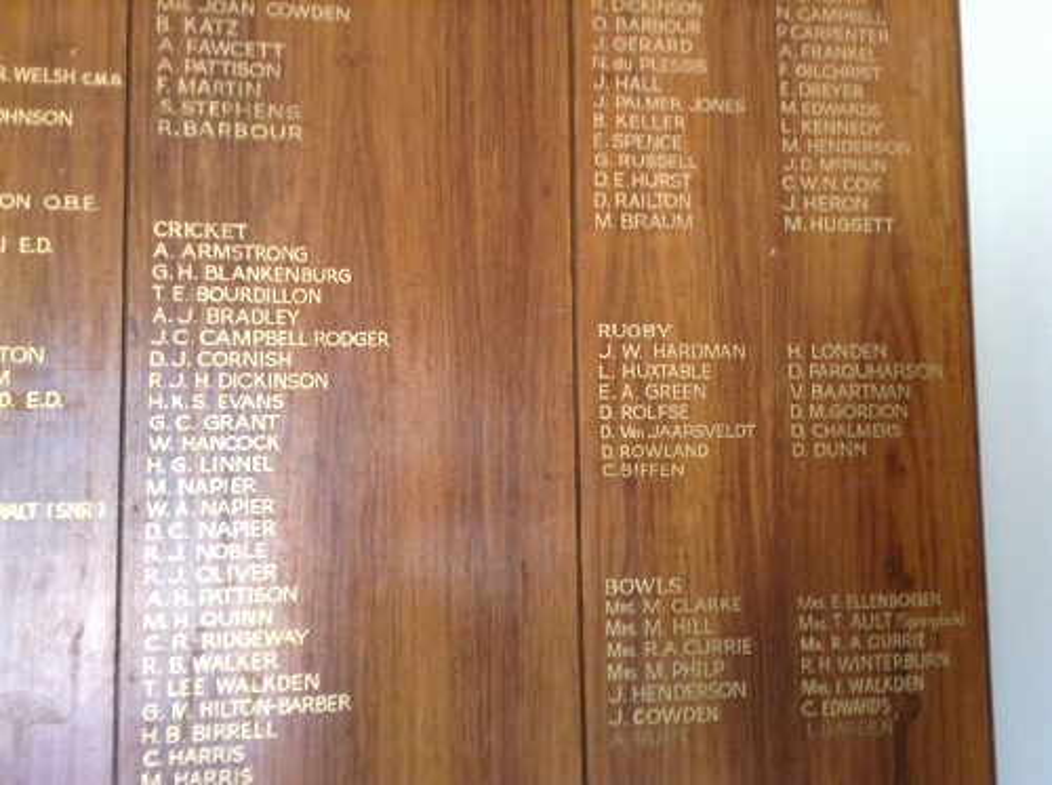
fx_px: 1001
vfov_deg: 42.8
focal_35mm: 33
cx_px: 526
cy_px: 392
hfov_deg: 55.4
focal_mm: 3.3
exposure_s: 1/24
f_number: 2.4
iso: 80
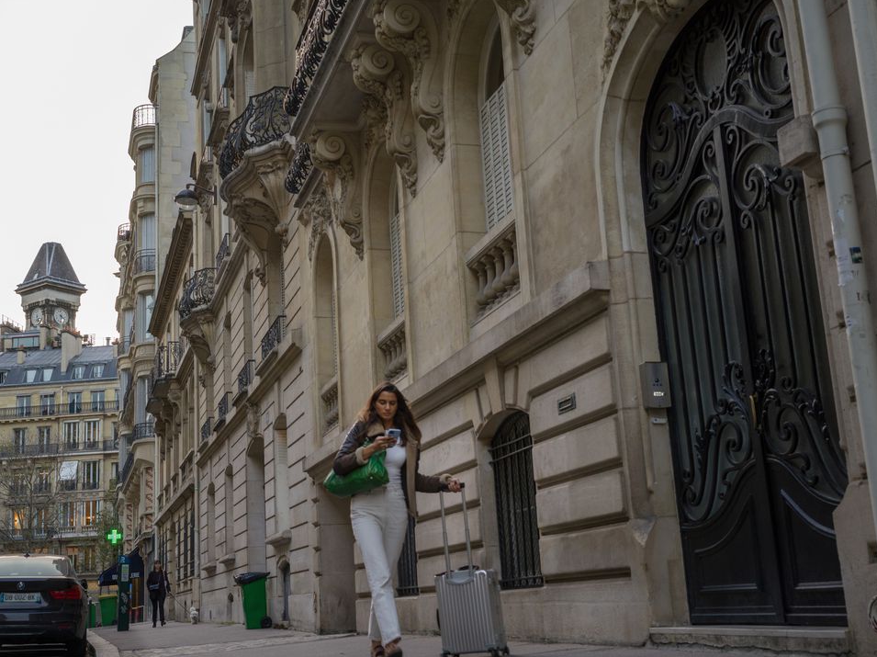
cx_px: 360
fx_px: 1114
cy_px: 321
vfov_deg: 32.8
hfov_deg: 42.8
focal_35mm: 44
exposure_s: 1/60
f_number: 6.8
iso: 800
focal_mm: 45
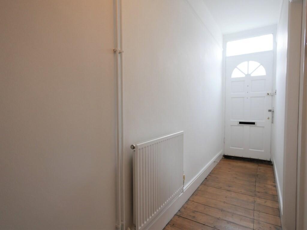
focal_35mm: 20
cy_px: 115
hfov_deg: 81.7
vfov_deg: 66.0
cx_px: 154
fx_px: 177
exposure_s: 1/60
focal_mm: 10
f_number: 4
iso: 500
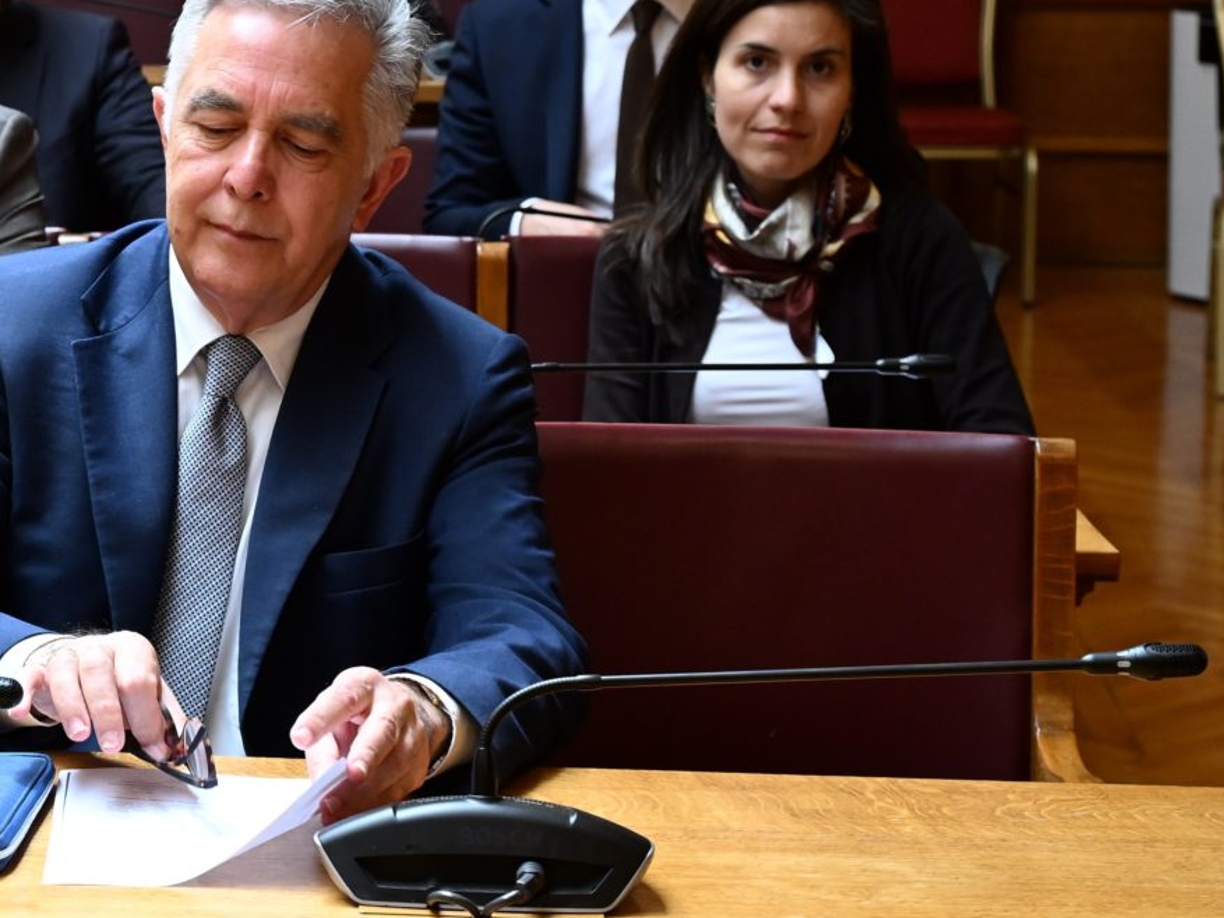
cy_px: 89
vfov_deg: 13.3
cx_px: -22
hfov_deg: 17.4
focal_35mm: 110
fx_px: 3890
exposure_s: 1/200
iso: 2200
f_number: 5.6
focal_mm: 49
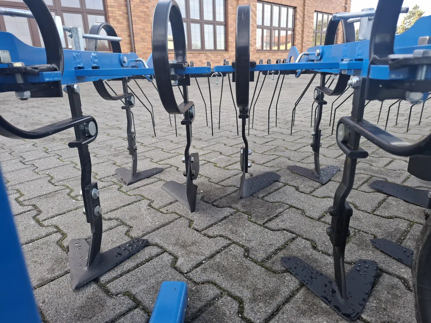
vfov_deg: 58.9
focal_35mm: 23
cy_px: 162
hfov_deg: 73.9
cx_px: 216
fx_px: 286
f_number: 1.8
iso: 50
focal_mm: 5.54
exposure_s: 1/154
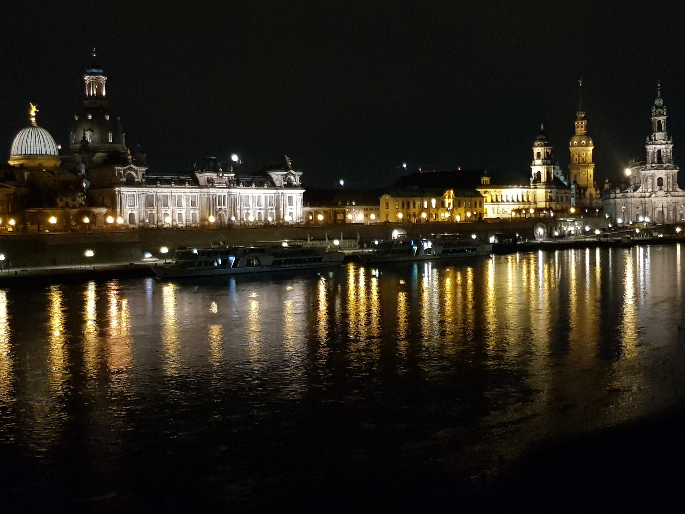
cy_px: 257
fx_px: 515
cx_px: 342
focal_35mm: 26
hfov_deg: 67.3
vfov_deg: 53.1
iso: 500
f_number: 1.7
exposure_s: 1/10
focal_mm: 4.3
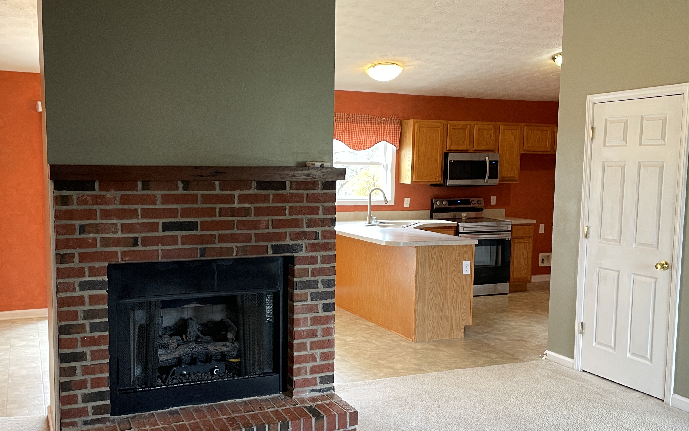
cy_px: 239
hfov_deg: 52.7
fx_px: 695
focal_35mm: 37
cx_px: 322
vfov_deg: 34.4
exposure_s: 1/60
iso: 160
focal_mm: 4.2
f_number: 1.6
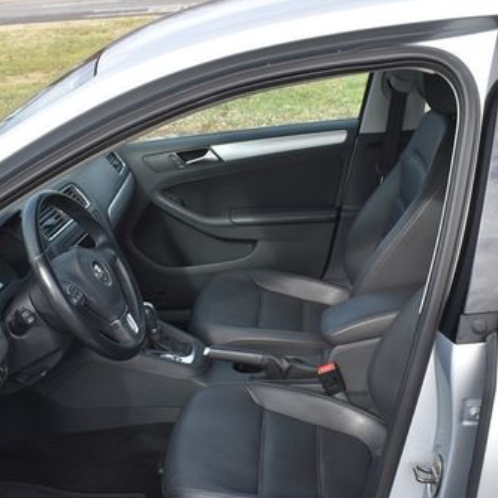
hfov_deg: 34.7
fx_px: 798
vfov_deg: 34.6
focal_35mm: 49
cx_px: 254
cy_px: 301
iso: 200
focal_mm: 20
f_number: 6.3
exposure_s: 1/250
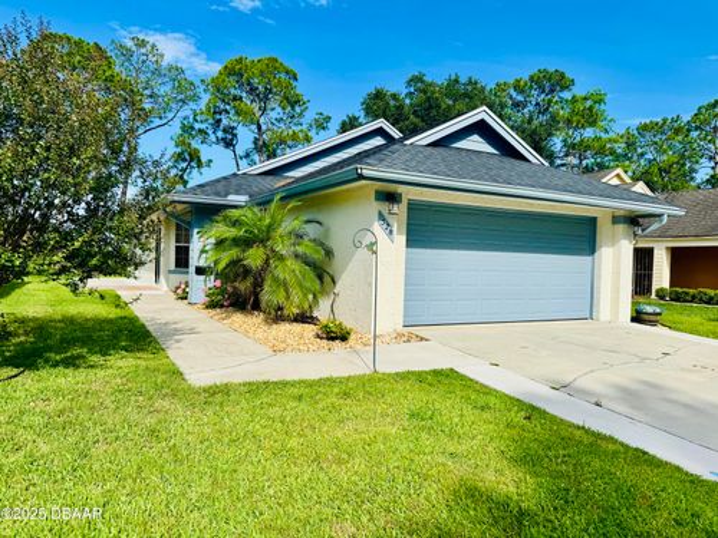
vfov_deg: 56.8
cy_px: 269
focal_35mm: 24
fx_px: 498
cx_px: 359
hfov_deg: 71.6
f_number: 1.78
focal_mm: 6.76
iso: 80
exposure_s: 1/4608
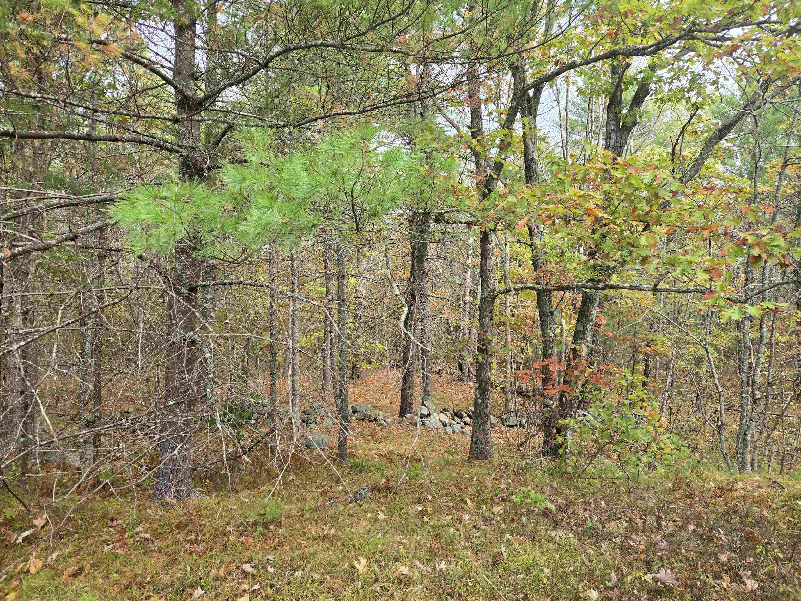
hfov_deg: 73.9
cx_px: 400
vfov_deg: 58.9
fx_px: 532
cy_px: 300
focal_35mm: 23
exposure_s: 1/182
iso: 25
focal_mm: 5.4
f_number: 1.8
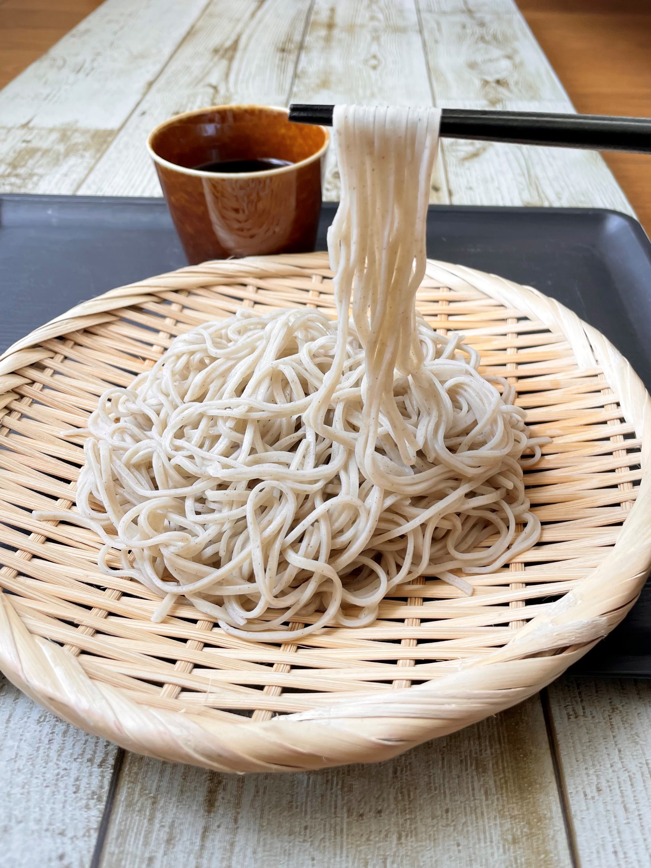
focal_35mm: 26
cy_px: 434
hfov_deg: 53.1
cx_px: 326
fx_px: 652
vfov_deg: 67.3
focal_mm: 4.2
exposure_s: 1/121
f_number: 1.6
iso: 50
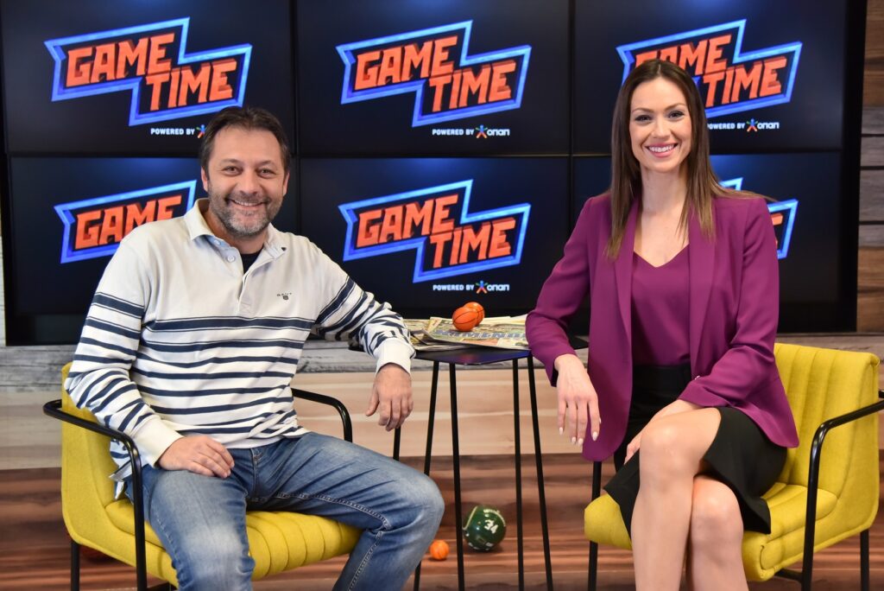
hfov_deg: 41.1
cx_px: 442
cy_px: 296
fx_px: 1179
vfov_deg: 28.1
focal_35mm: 48
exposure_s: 1/400
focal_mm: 48
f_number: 4
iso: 2000
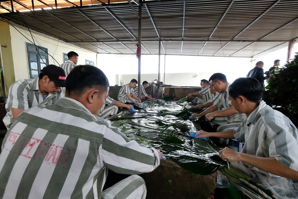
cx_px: 149
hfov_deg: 100.4
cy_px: 100
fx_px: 124
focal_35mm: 15
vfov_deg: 77.3
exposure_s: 1/125
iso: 3200
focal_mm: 10
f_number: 4.5
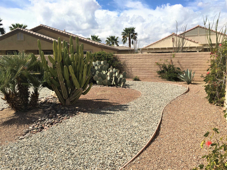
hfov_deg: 61.7
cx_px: 114
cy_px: 85
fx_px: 190
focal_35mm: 29
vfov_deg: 48.2
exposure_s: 1/2849
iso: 25
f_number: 2.2
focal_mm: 4.15
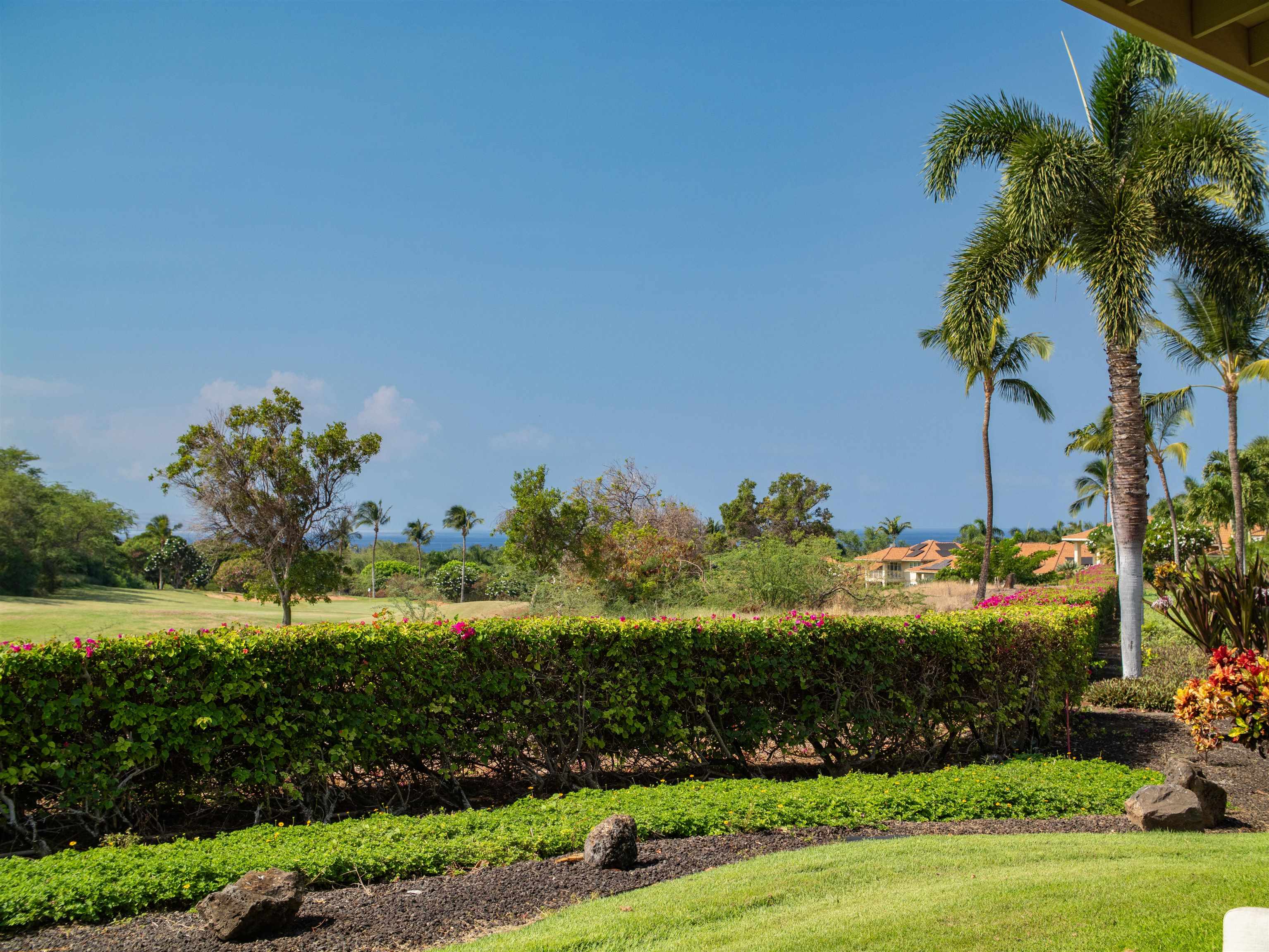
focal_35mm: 58
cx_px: 634
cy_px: 476
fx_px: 2127
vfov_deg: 25.2
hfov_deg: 33.2
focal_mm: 29
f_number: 5.6
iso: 100
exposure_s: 1/250
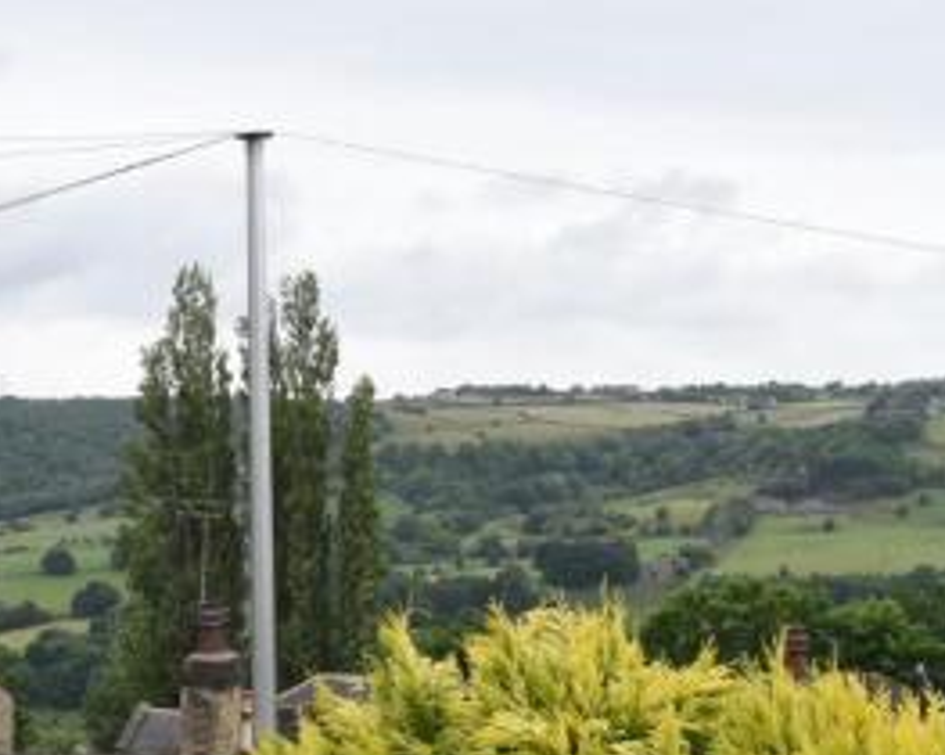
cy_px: 451
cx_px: 252
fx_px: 1924
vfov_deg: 22.2
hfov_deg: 27.3
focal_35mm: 69
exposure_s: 1/250
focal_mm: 27
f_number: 8
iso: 800
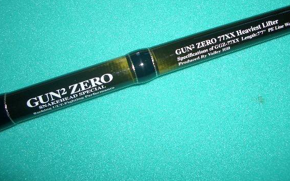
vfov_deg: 30.5
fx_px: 332
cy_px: 72
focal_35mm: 42
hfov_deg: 47.1
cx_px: 160
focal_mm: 5.8
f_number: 2.6
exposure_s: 1/60
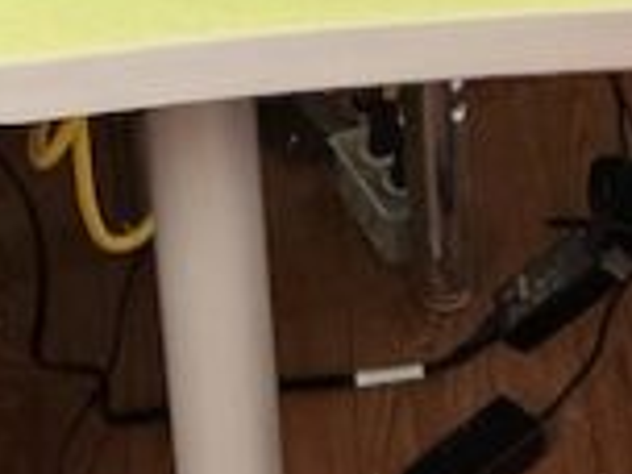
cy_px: -723
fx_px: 2830
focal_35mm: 155
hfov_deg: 12.7
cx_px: 391
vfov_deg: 8.6
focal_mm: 5.4
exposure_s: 1/120
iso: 250
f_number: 1.8
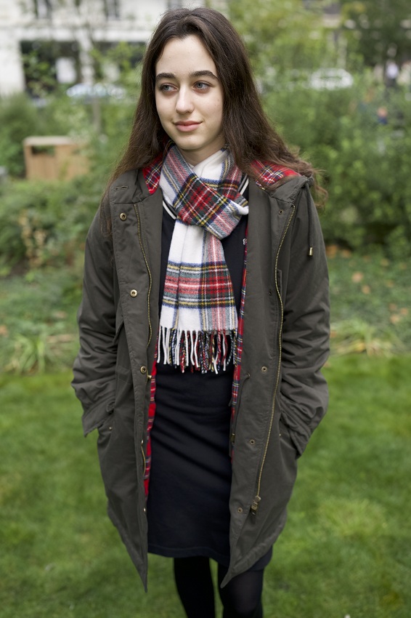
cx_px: 206
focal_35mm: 35
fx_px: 600
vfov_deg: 54.5
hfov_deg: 37.8
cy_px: 309
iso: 100
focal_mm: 35
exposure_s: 1/640
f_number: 2
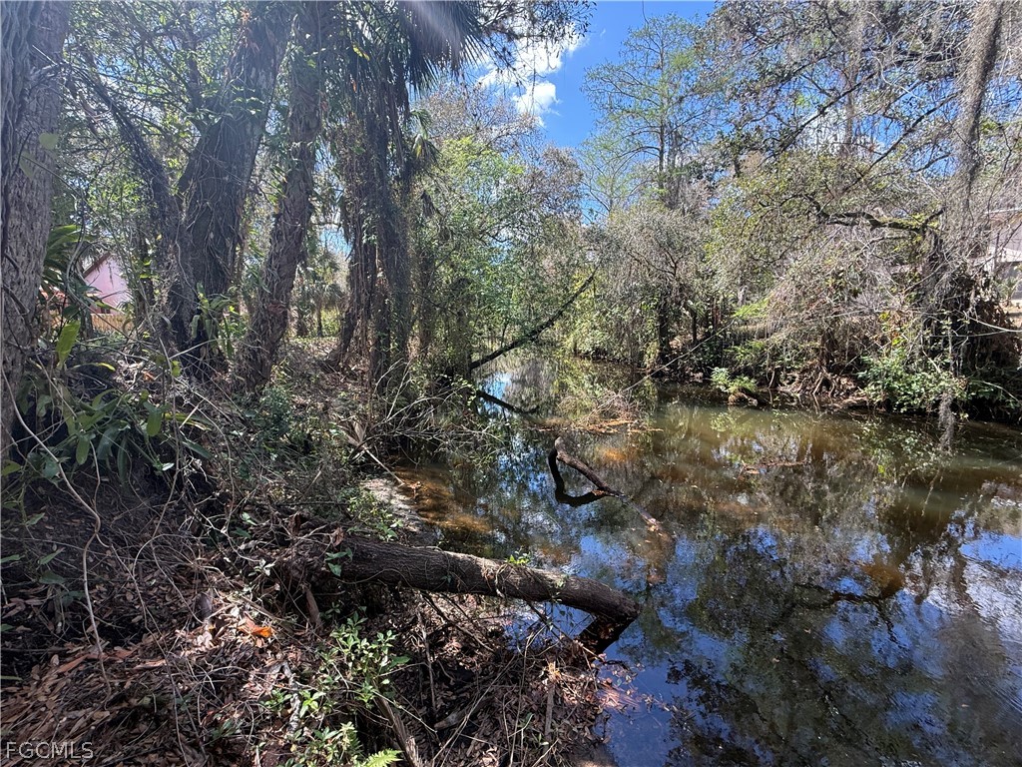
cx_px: 511
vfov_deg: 85.7
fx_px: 413
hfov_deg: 102.1
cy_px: 384
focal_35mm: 14
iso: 64
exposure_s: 1/217
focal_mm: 2.22
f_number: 2.2
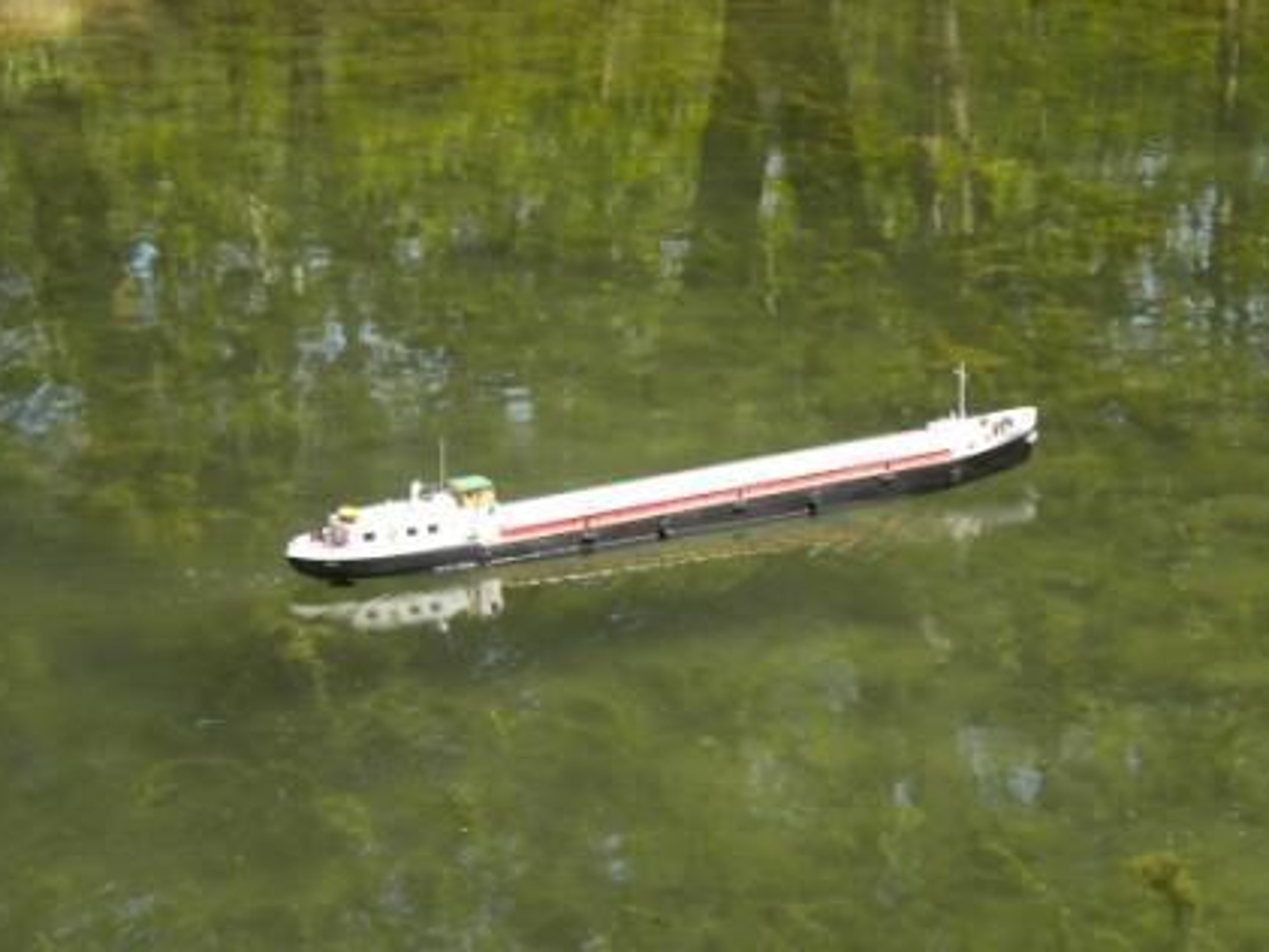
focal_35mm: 84
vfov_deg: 17.6
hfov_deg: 23.3
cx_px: 660
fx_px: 3080
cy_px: 494
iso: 80
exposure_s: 1/157
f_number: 5.1
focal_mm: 14.3
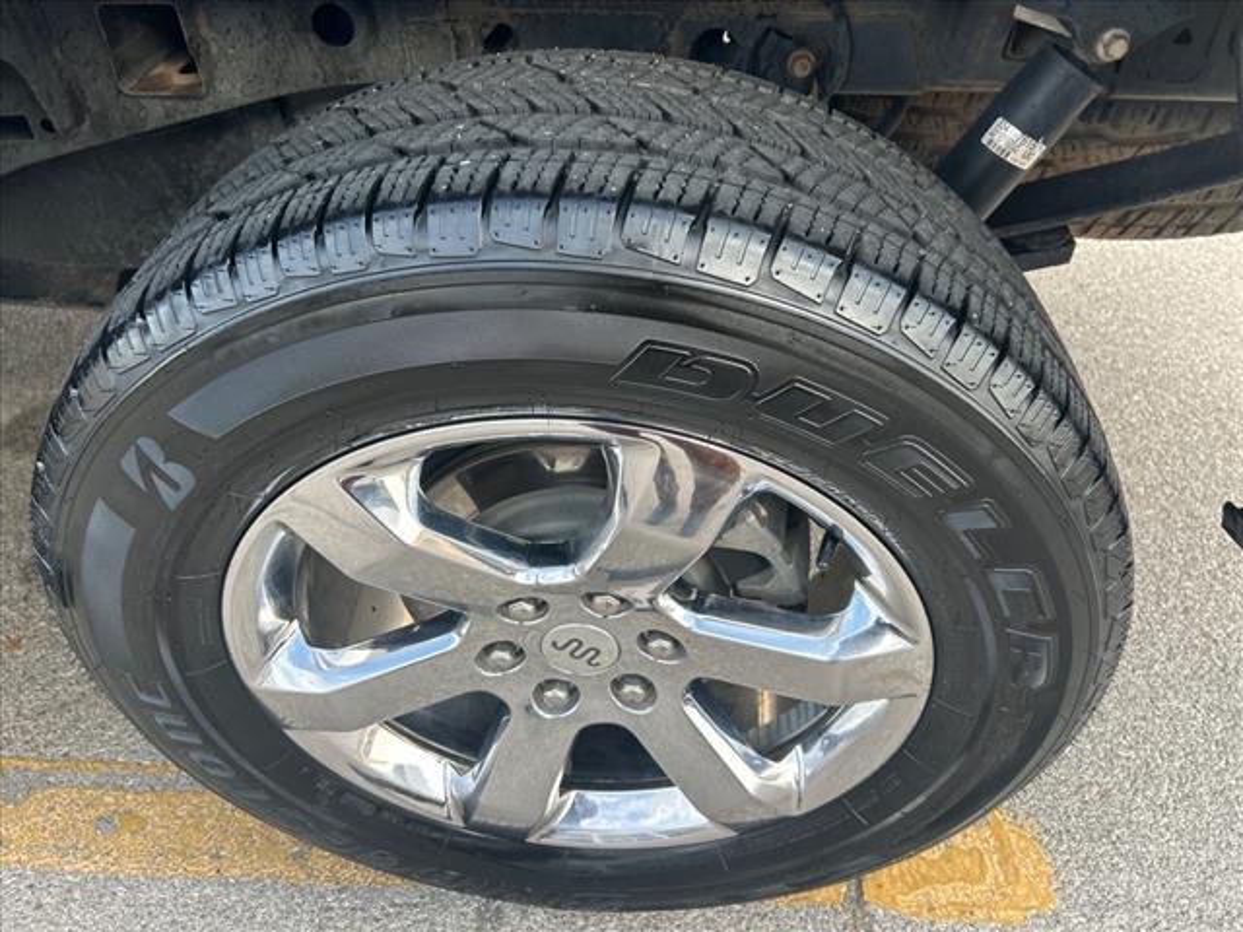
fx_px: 934
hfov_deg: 67.3
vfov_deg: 53.1
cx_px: 622
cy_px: 466
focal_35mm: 26
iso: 50
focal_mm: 5.7
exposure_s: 1/377
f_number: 1.5
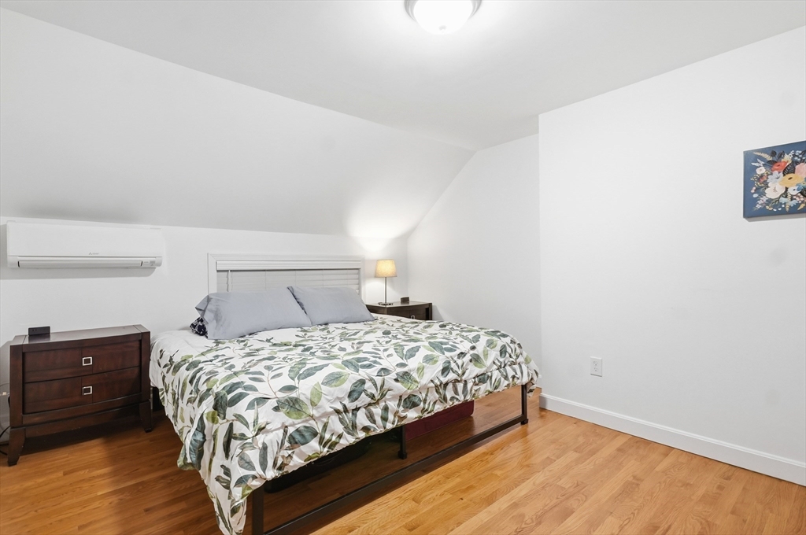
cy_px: 268
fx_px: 369
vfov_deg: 71.9
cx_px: 403
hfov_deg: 95.1
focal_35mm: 16
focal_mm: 11
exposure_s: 1/100
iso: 800
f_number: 7.1
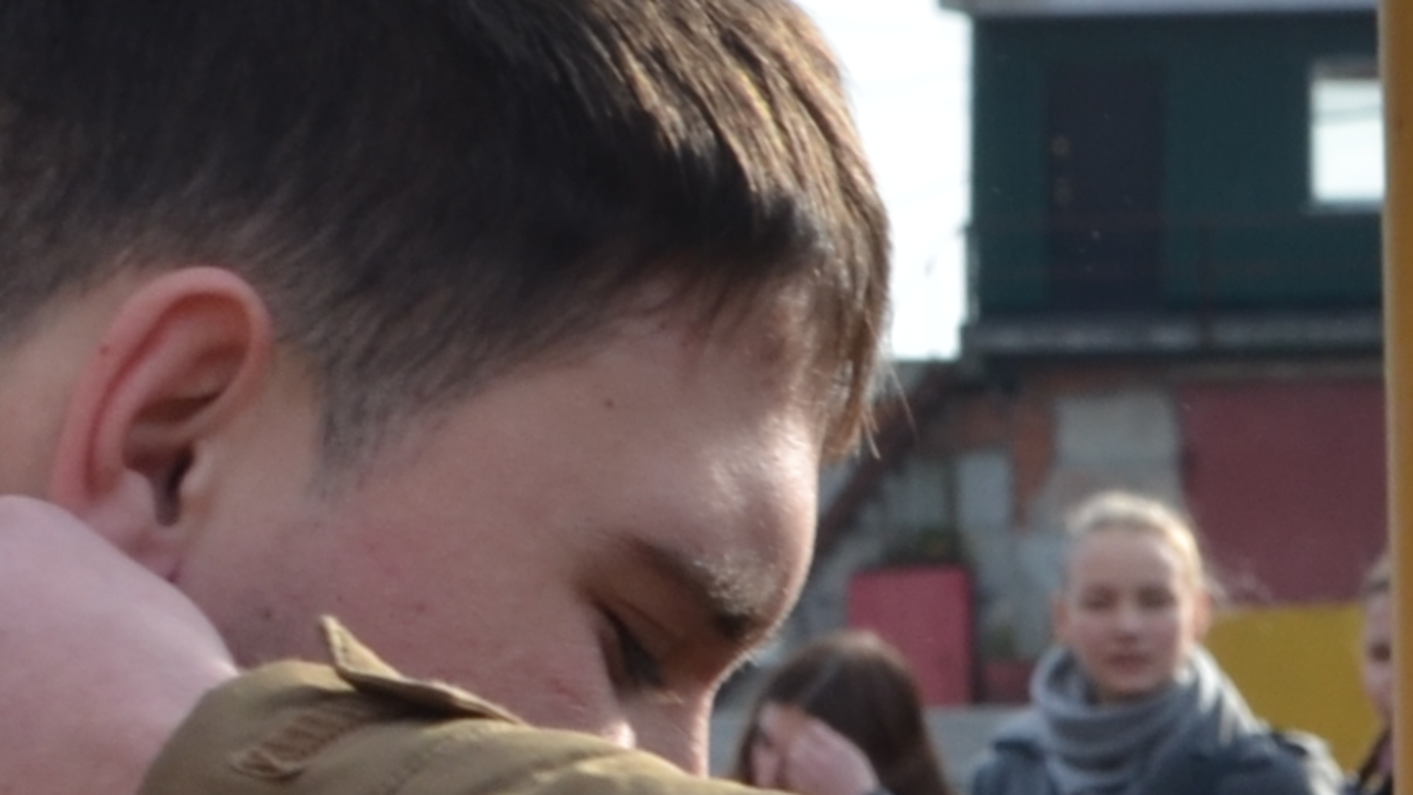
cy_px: 1304
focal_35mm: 339
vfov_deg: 3.6
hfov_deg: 6.4
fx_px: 12701
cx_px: 1106
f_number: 8
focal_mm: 38
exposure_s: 1/250
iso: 160
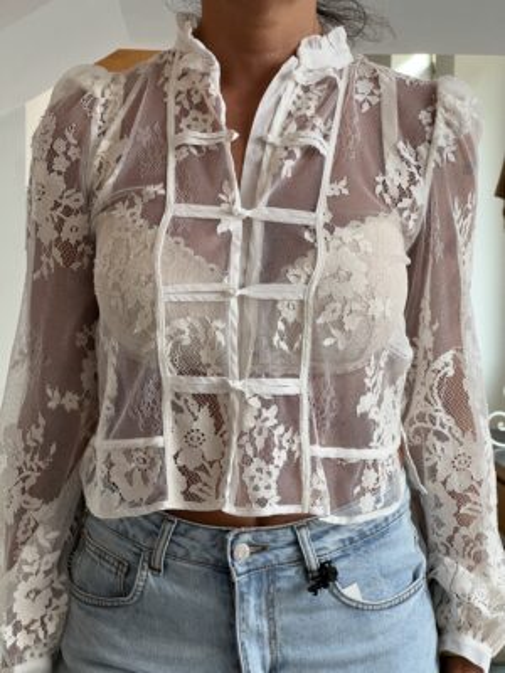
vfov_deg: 25.3
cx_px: 252
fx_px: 1498
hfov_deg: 19.1
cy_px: 336
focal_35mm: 77
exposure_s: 1/100
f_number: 2.8
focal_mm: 9
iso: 80
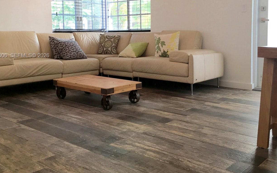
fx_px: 302
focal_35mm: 40
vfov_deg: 31.7
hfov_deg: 49.1
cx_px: 159
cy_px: 56
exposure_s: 1/40
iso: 32
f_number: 2.2
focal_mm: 4.15
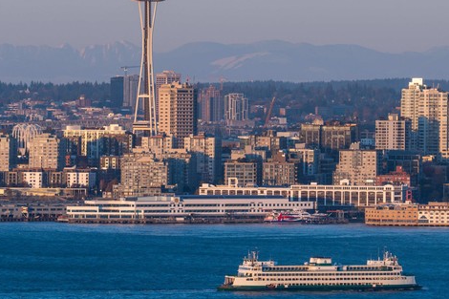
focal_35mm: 429
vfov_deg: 3.2
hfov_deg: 4.8
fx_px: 5348
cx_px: 360
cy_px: 128
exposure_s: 1/125
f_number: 10
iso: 280
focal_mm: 210
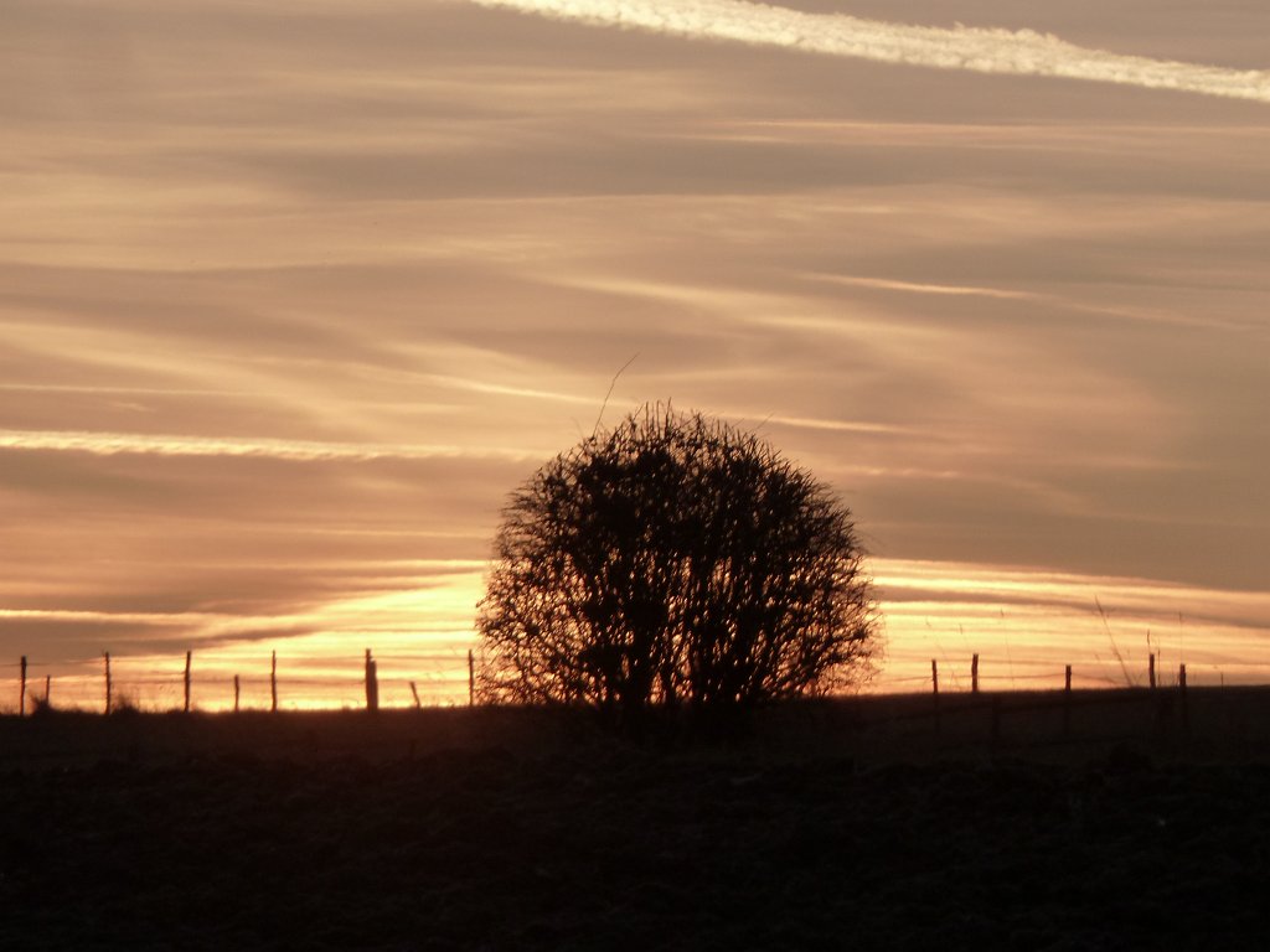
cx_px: 635
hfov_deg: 6.6
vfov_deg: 5.0
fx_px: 11006
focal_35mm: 300
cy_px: 476
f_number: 5.6
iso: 125
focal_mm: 49.2
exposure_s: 1/400
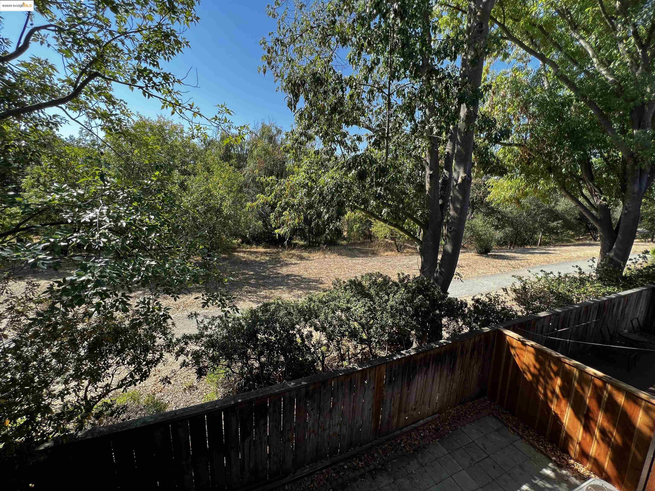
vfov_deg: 89.9
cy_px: 246
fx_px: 246
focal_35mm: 13
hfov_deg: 106.2
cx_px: 328
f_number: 1.8
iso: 32
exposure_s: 1/463
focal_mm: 1.57
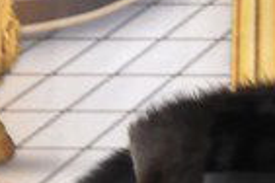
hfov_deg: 1.7
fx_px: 9082
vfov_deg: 1.2
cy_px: 397
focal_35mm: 1189
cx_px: 416
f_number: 5.6
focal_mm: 112
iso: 2500
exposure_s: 1/50
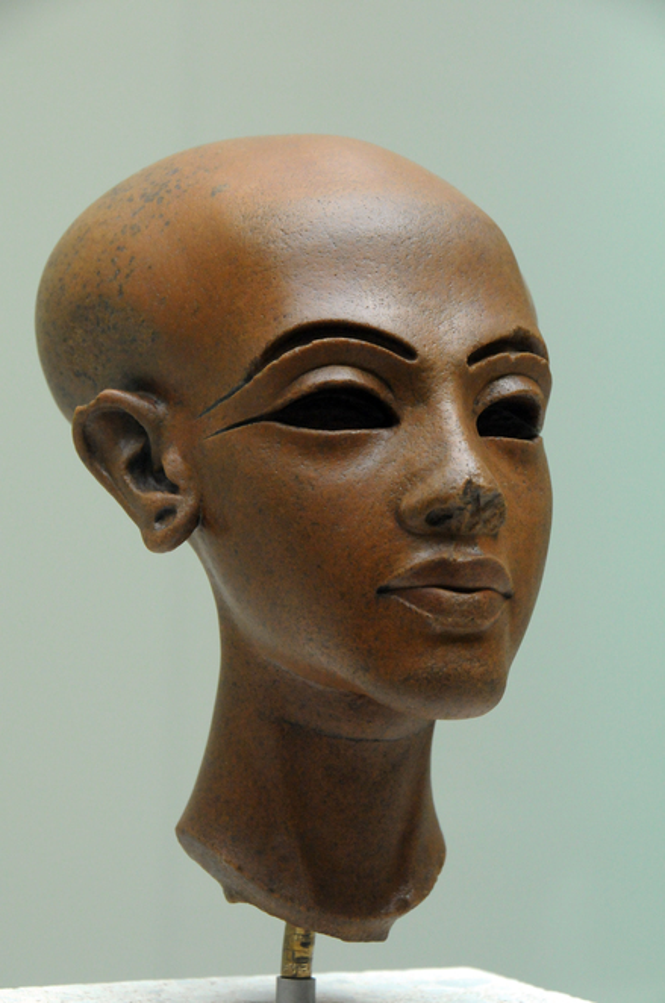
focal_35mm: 117
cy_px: 502
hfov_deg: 11.7
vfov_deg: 17.5
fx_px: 3254
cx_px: 332
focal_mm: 78
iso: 1600
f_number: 10
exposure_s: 1/250
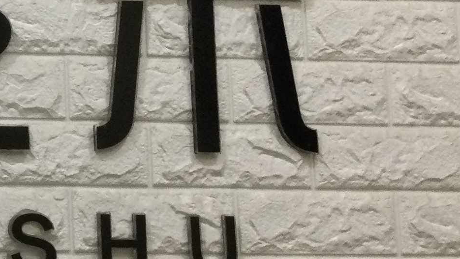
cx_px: -238
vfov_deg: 10.4
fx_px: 1415
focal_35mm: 116
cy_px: -15
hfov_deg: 16.7
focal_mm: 3.3
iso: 80
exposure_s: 1/33
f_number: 2.4
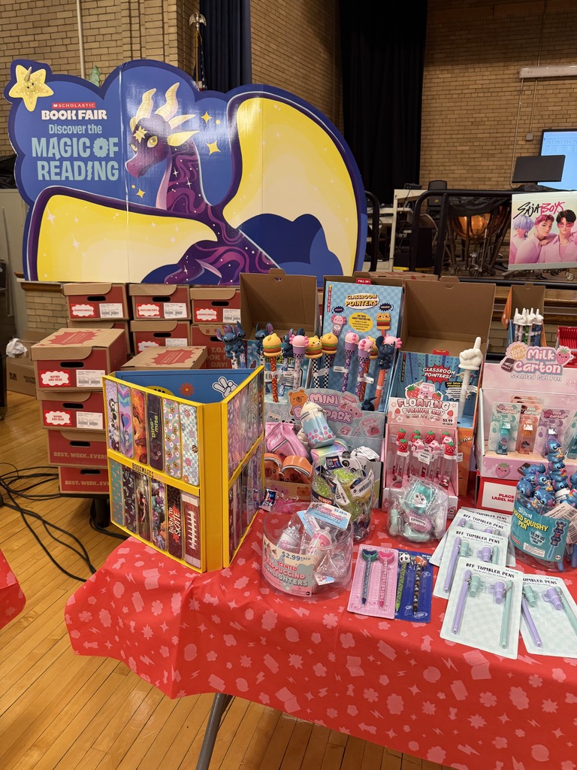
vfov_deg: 71.6
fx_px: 533
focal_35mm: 24
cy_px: 385
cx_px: 288
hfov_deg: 56.8
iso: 200
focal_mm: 6.76
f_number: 1.78
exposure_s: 1/120
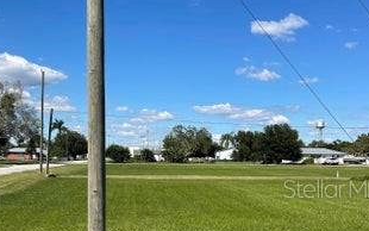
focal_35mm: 41
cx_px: 181
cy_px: 188
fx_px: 412
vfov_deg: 30.4
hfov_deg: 48.2
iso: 32
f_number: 1.6
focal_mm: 5.1
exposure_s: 1/4202
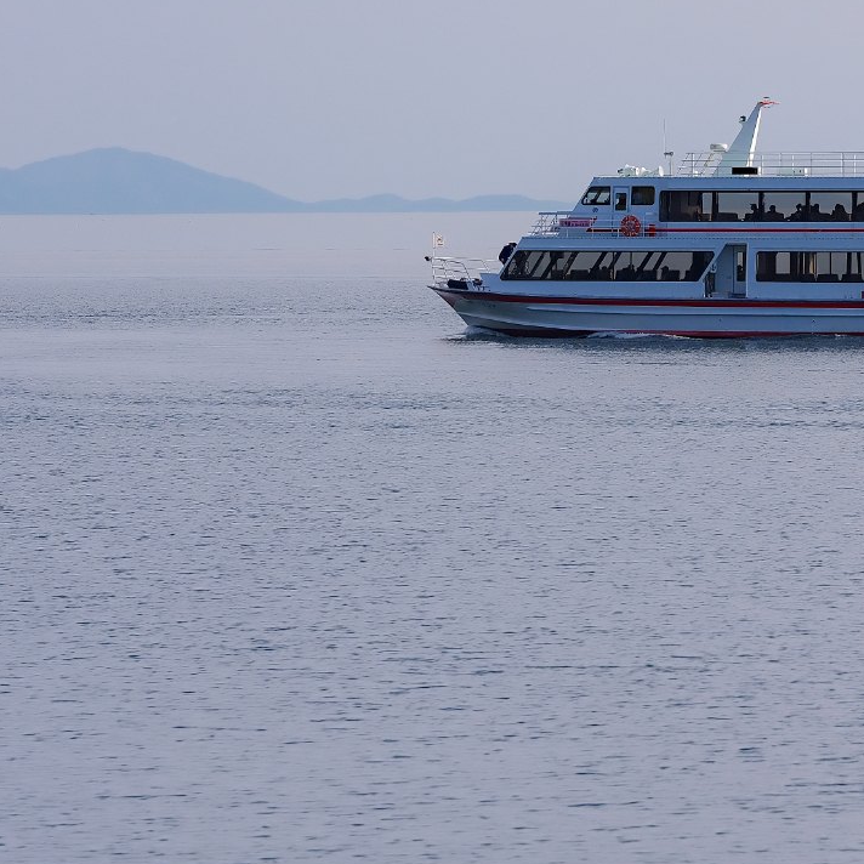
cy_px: -216
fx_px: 8133
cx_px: 1186
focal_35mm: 288
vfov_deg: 6.0
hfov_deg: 6.0
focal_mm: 110
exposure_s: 1/750
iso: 200
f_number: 5.6
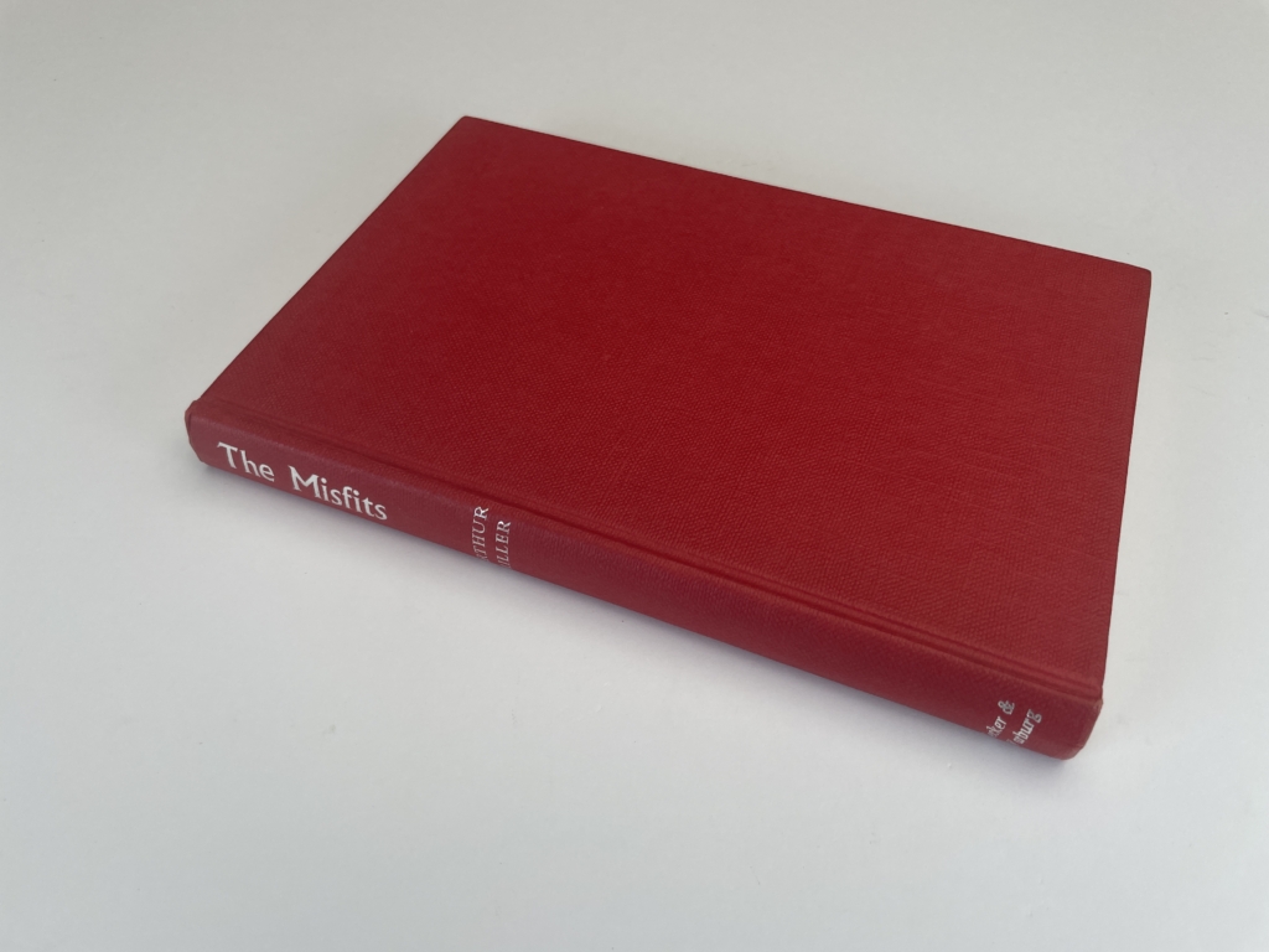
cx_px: 634
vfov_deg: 53.1
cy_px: 476
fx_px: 953
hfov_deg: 67.3
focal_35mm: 26
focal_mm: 4.2
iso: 32
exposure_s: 1/296
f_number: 1.6
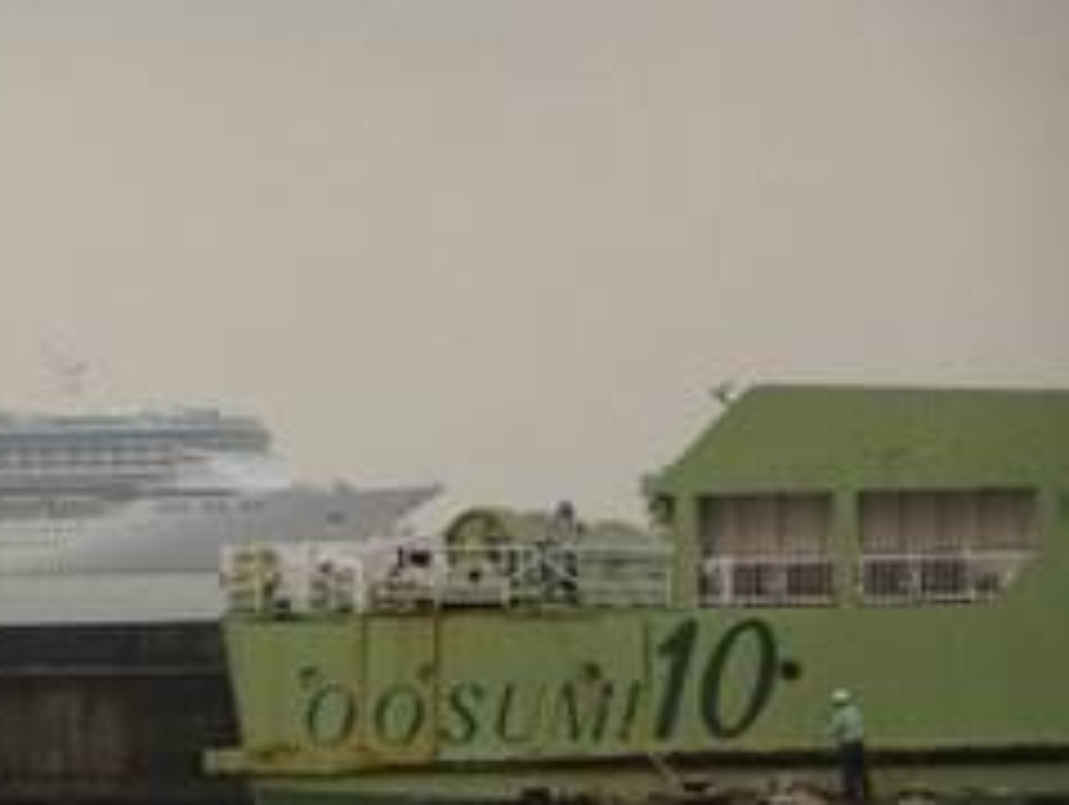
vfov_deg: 3.3
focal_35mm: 451
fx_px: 13949
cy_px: 555
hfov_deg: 4.4
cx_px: 4
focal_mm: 38.47
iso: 400
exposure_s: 1/250
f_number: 6.3
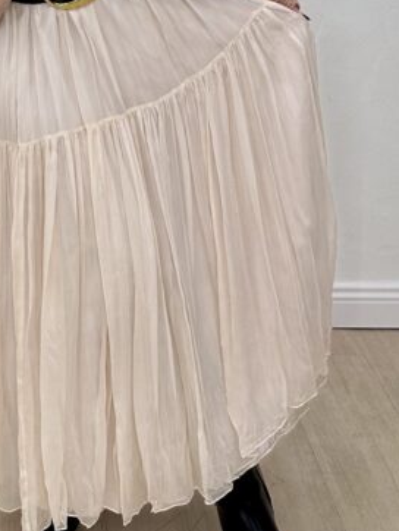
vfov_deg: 32.9
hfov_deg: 26.8
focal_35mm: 53
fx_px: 814
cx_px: 57
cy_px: -10
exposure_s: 1/421
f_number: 1.78
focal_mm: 6.86
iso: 80
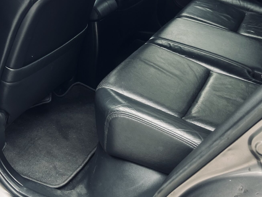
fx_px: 386
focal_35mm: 51
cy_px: 28
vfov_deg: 27.7
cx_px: 103
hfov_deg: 37.3
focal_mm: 5.7
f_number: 1.5
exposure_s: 1/121
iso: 40
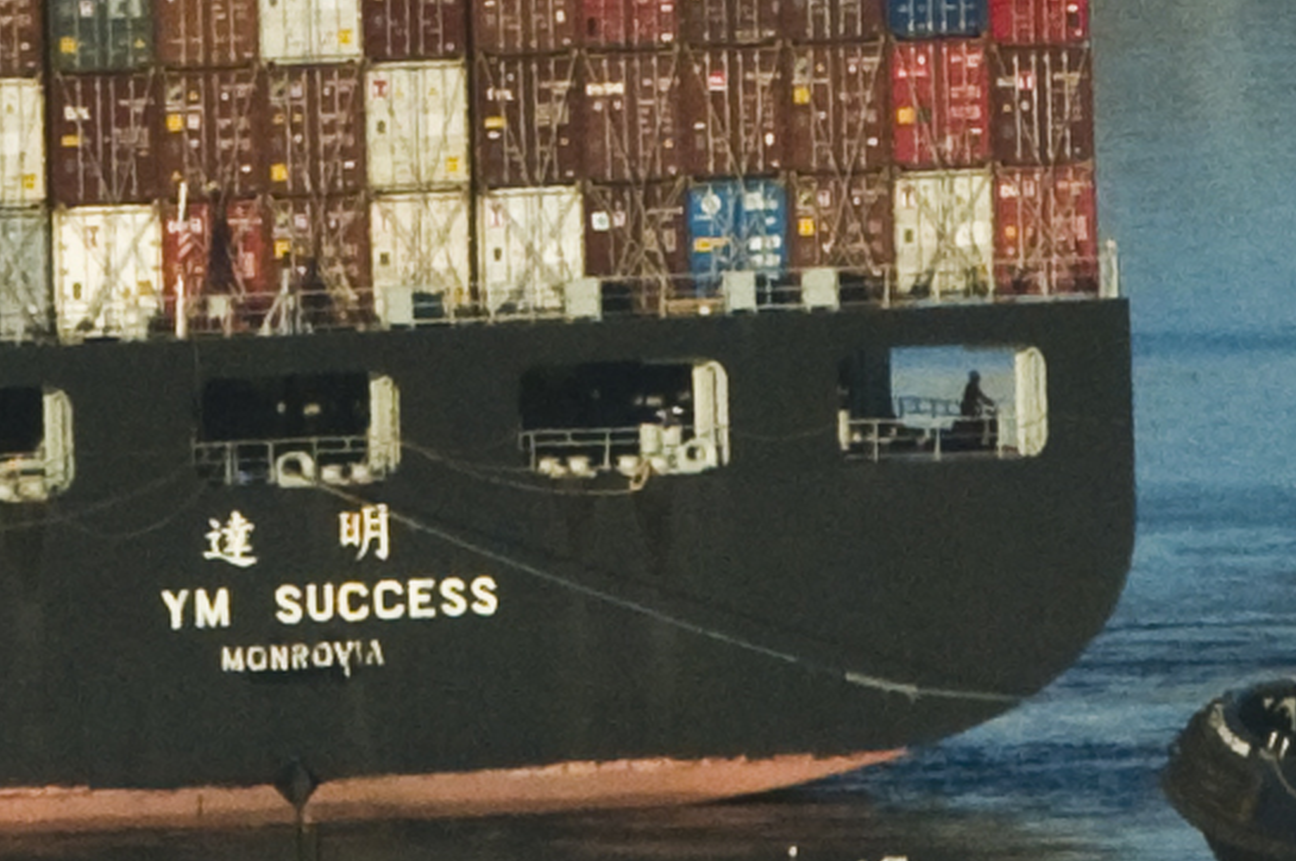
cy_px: -590
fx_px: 47571
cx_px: -7
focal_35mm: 1323
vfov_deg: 1.0
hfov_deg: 1.6
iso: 400
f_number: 7.1
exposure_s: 1/200
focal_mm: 112
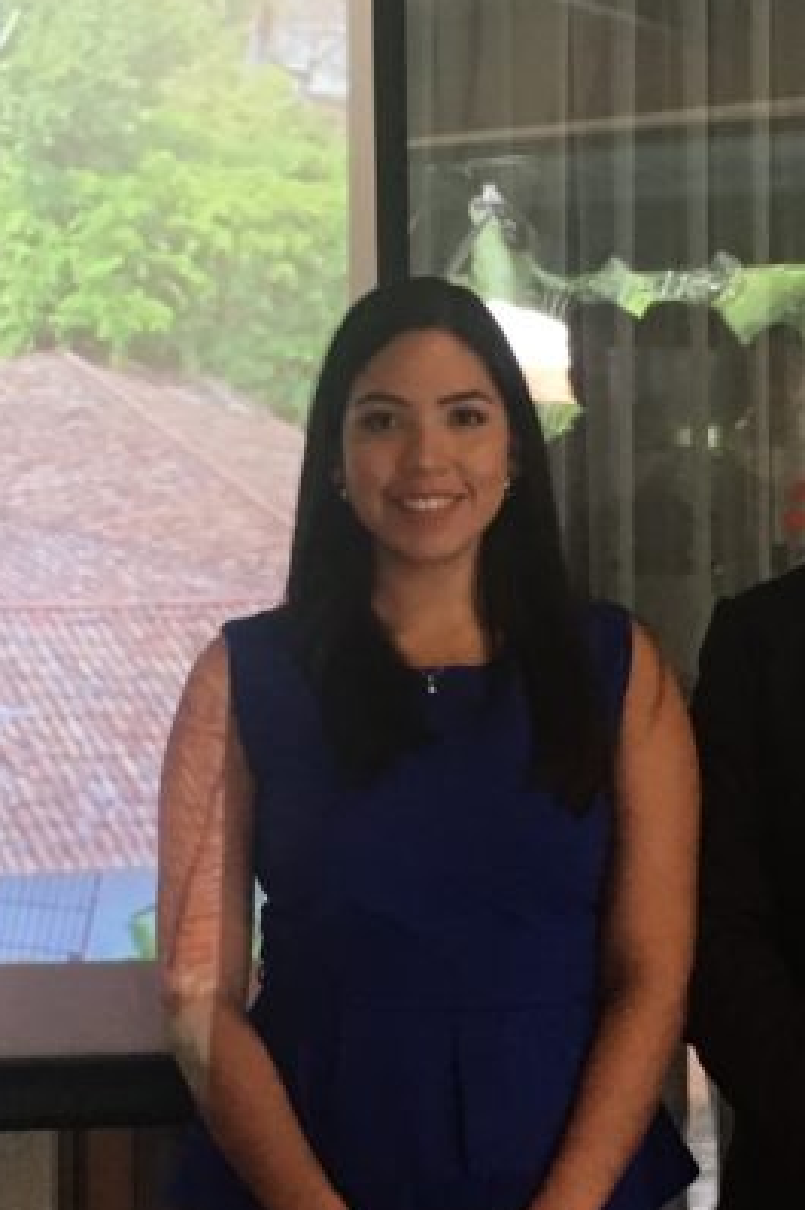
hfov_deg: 13.5
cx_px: 305
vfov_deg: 20.2
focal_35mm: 101
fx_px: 3390
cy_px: 465
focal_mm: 4.15
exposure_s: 1/30
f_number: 2.2
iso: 40
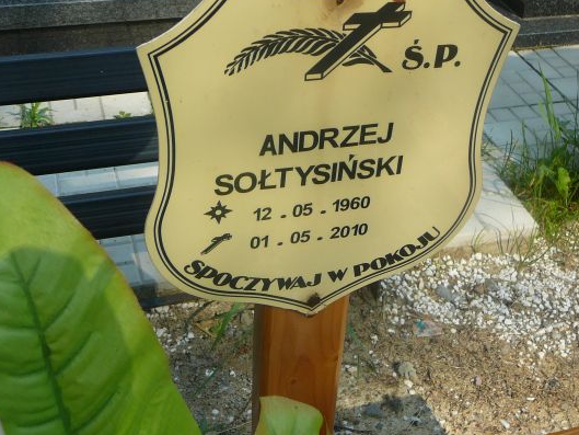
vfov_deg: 28.0
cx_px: 309
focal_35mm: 52
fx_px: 870
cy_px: 183
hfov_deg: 36.8
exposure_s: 1/800
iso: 80
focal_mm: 6.4
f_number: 3.2
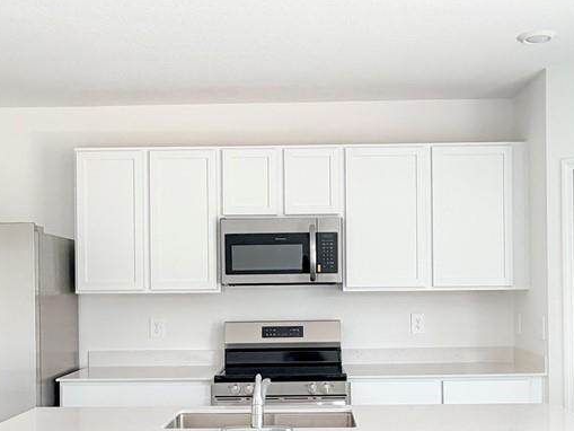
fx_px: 730
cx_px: 299
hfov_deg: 42.9
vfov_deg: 32.6
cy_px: 287
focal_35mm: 44
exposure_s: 1/121
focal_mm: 2.22
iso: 200
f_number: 2.2
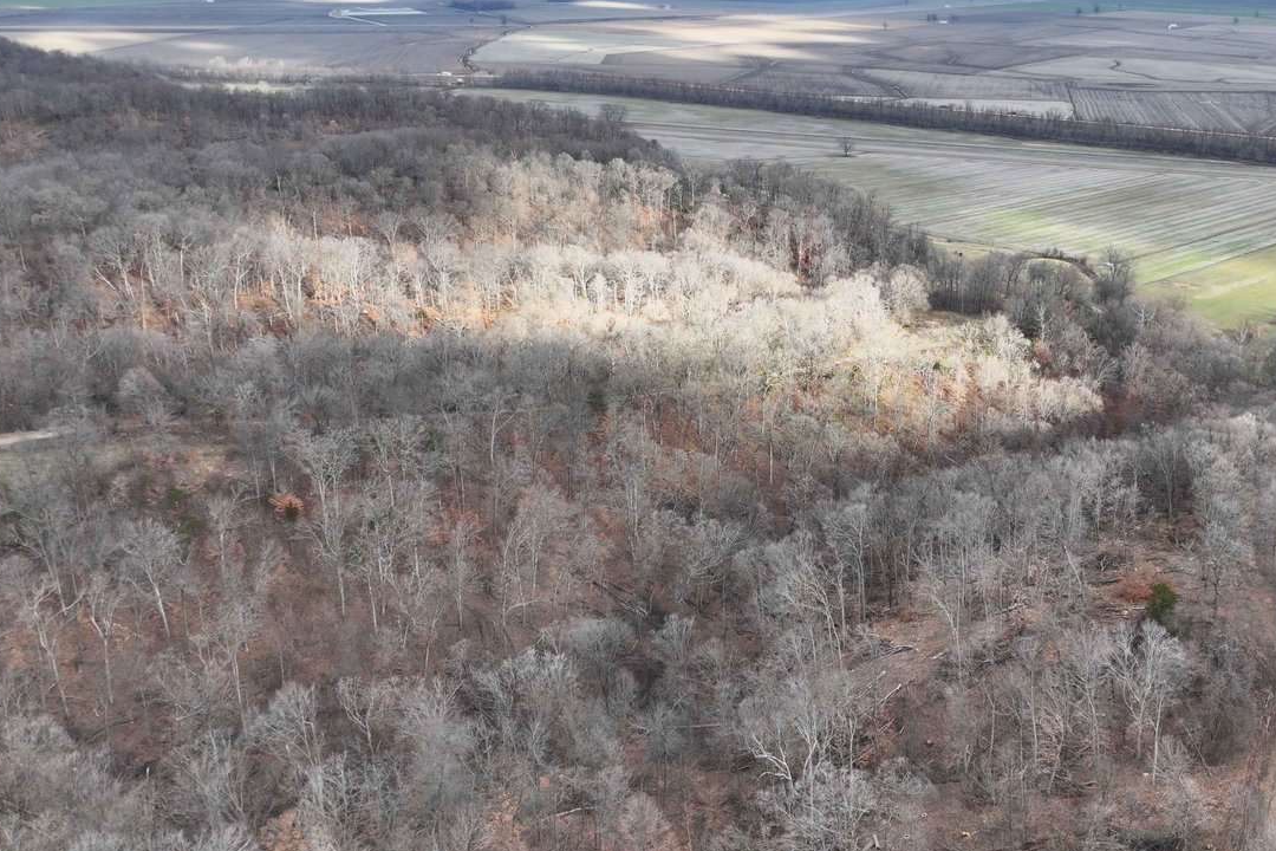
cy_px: 385
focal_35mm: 35
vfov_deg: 37.8
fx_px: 1240
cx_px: 877
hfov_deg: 53.1
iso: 160
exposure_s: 1/800
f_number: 2.8
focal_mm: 12.29
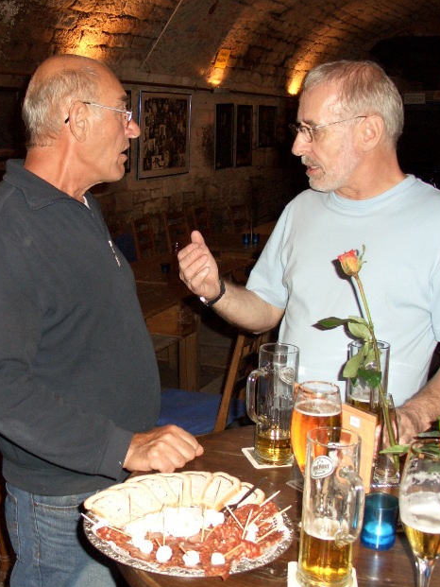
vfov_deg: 53.9
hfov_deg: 41.8
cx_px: 222
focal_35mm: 34
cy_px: 294
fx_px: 576
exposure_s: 1/60
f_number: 2.8
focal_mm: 7.1
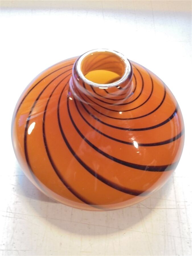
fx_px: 251
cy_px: 128
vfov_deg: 54.0
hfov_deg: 41.8
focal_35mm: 34
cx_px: 96
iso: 400
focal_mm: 6.1
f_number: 4
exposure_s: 1/8
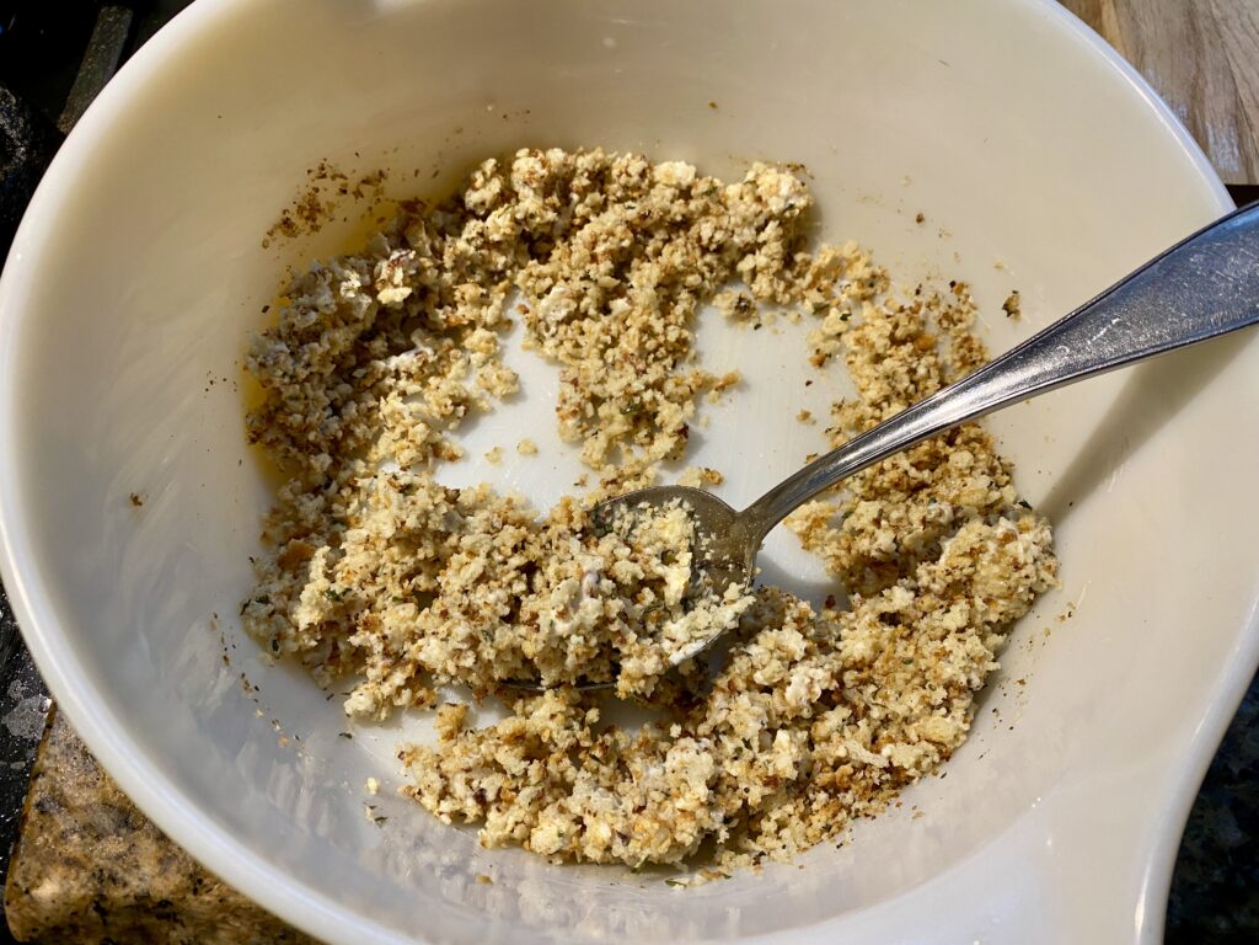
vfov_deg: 53.1
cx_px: 630
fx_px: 946
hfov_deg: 67.3
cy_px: 472
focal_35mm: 26
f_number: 1.8
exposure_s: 1/60
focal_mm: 4.25
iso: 80
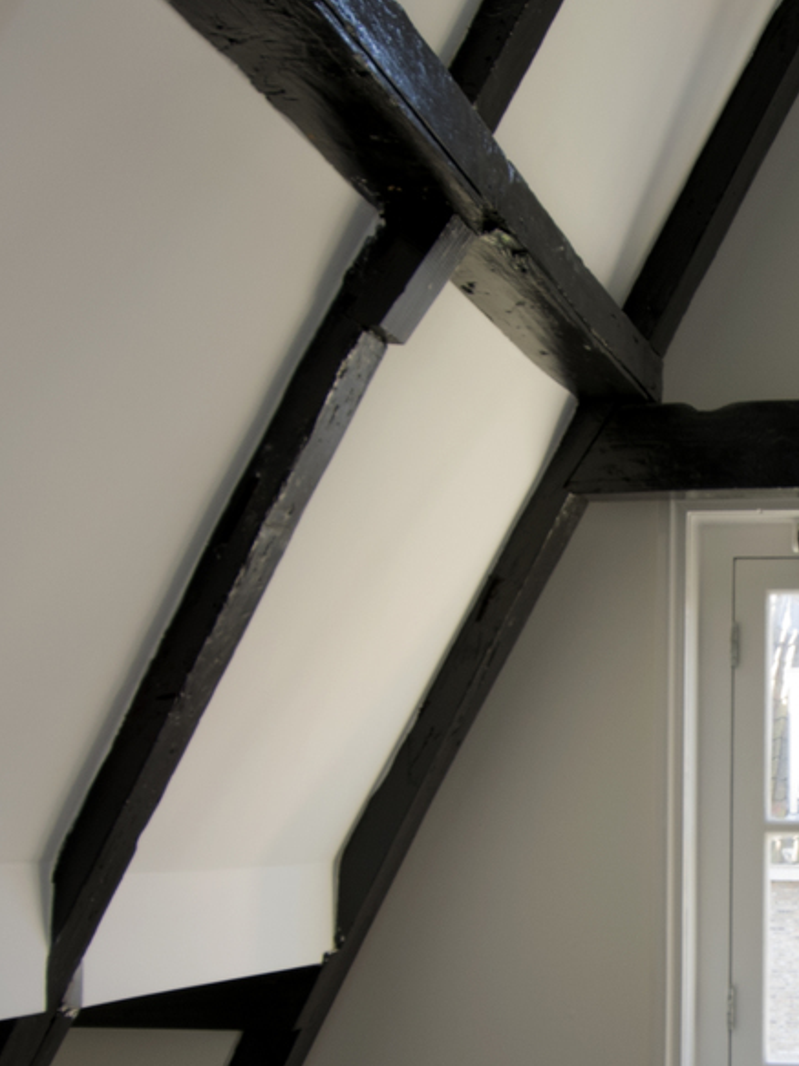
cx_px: 783
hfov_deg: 24.6
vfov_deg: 33.0
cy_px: 830
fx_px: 1755
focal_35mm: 57
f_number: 7.1
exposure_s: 1/10
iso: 100
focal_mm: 10
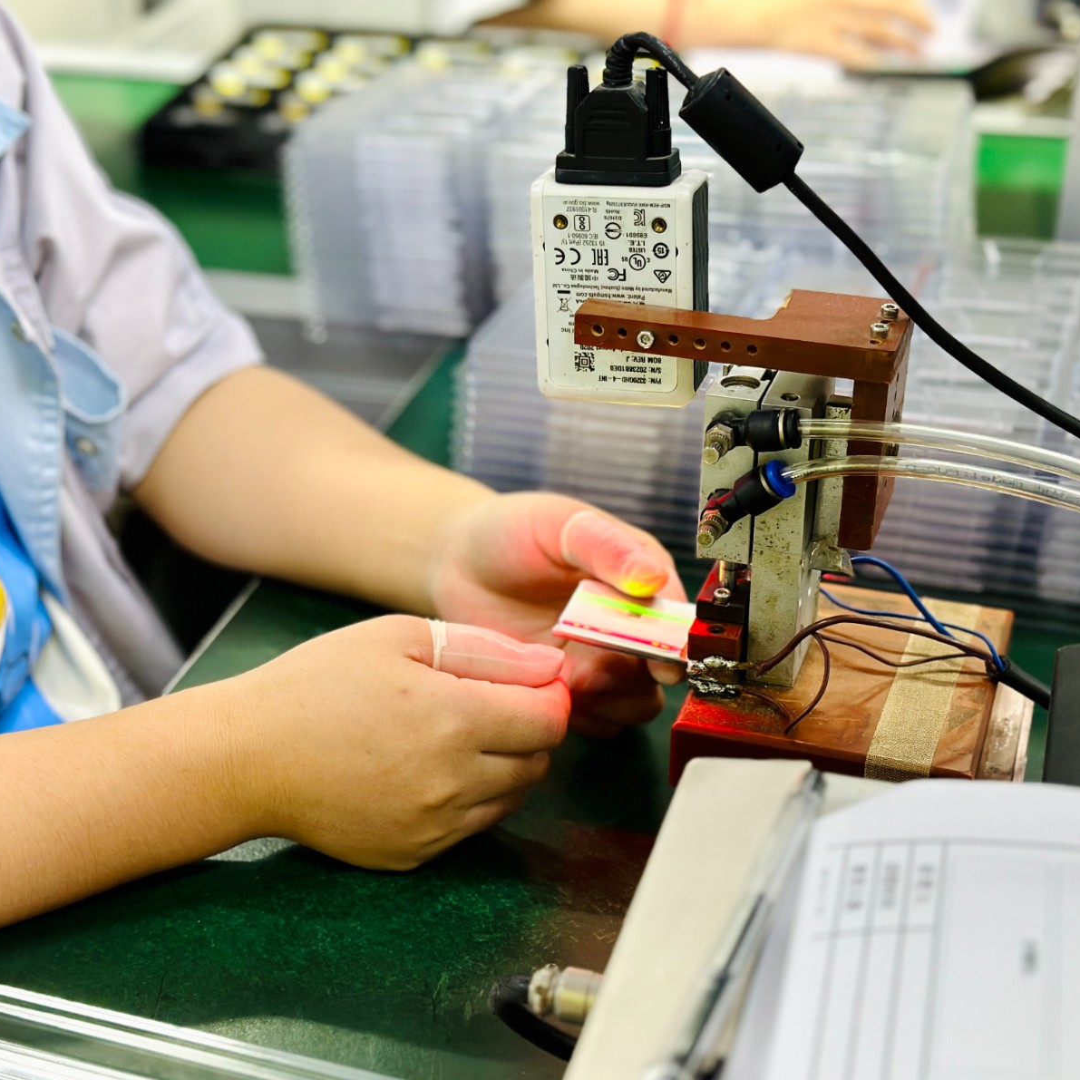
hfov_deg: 30.0
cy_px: 543
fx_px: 2012
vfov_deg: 30.0
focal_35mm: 57
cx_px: 482
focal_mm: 6.86
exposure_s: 1/60
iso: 250
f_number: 1.78
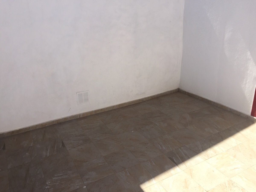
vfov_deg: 48.2
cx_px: 128
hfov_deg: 61.7
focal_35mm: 29
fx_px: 214
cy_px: 96
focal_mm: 4.15
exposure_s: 1/1980
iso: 32
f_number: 2.2
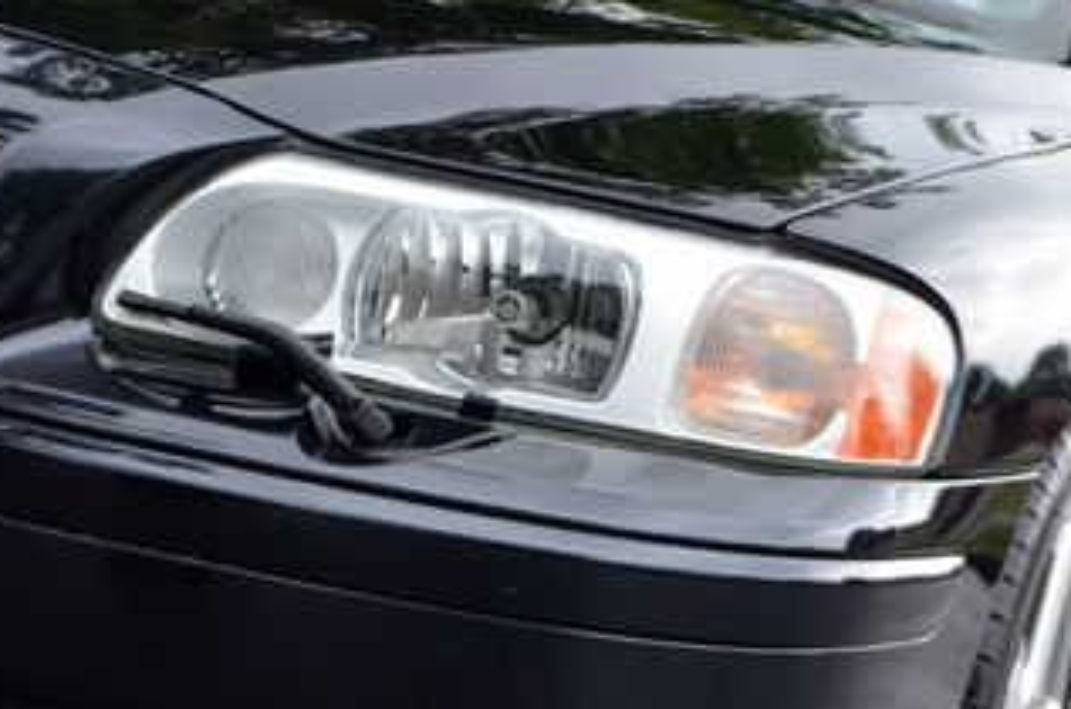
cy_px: 412
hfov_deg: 21.1
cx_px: 544
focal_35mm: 97
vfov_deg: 14.0
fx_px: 2880
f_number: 5.6
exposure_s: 1/125
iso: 400
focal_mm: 32
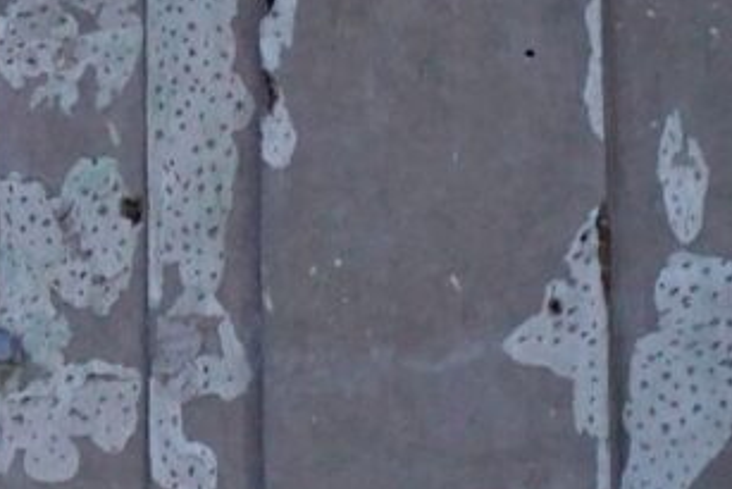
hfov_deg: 4.2
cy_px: -157
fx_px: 10049
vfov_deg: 2.8
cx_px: -336
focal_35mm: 494
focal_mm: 99
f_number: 5
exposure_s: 1/30
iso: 1250
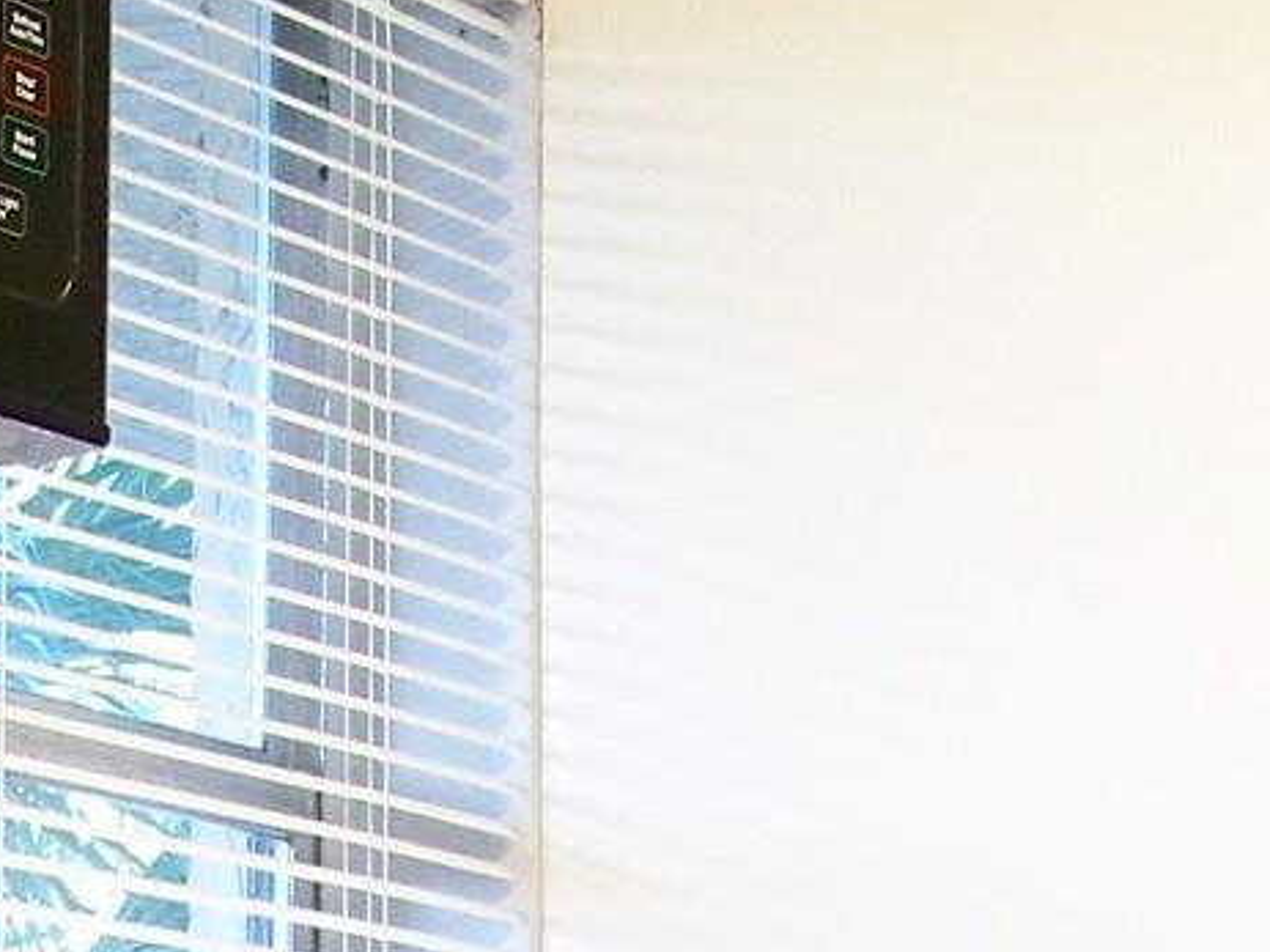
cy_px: 2008
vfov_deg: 9.4
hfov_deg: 13.4
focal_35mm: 146
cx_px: 91
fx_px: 5355
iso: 250
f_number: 2.8
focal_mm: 5.85
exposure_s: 1/30
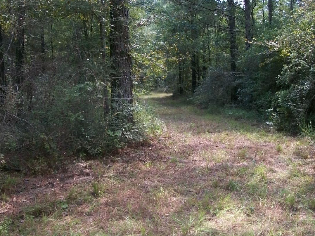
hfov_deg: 48.9
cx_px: 172
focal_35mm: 38
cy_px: 123
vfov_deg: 37.7
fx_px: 346
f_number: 2.9
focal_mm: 5.7
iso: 80
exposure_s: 1/160
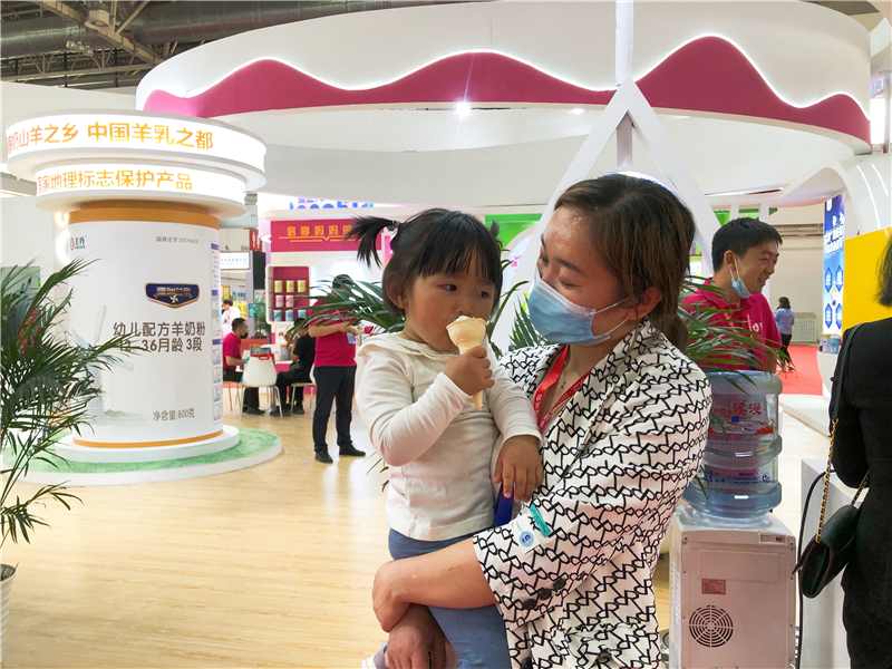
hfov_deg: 63.4
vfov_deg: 49.7
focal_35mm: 28
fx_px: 722
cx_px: 446
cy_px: 334
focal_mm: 3.99
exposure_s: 1/33
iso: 25
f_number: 1.8
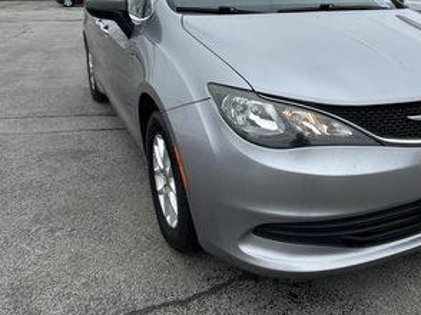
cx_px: 281
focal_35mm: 46
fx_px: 559
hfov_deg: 40.8
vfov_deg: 31.1
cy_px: 89
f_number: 1.5
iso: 50
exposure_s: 1/1449
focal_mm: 5.7
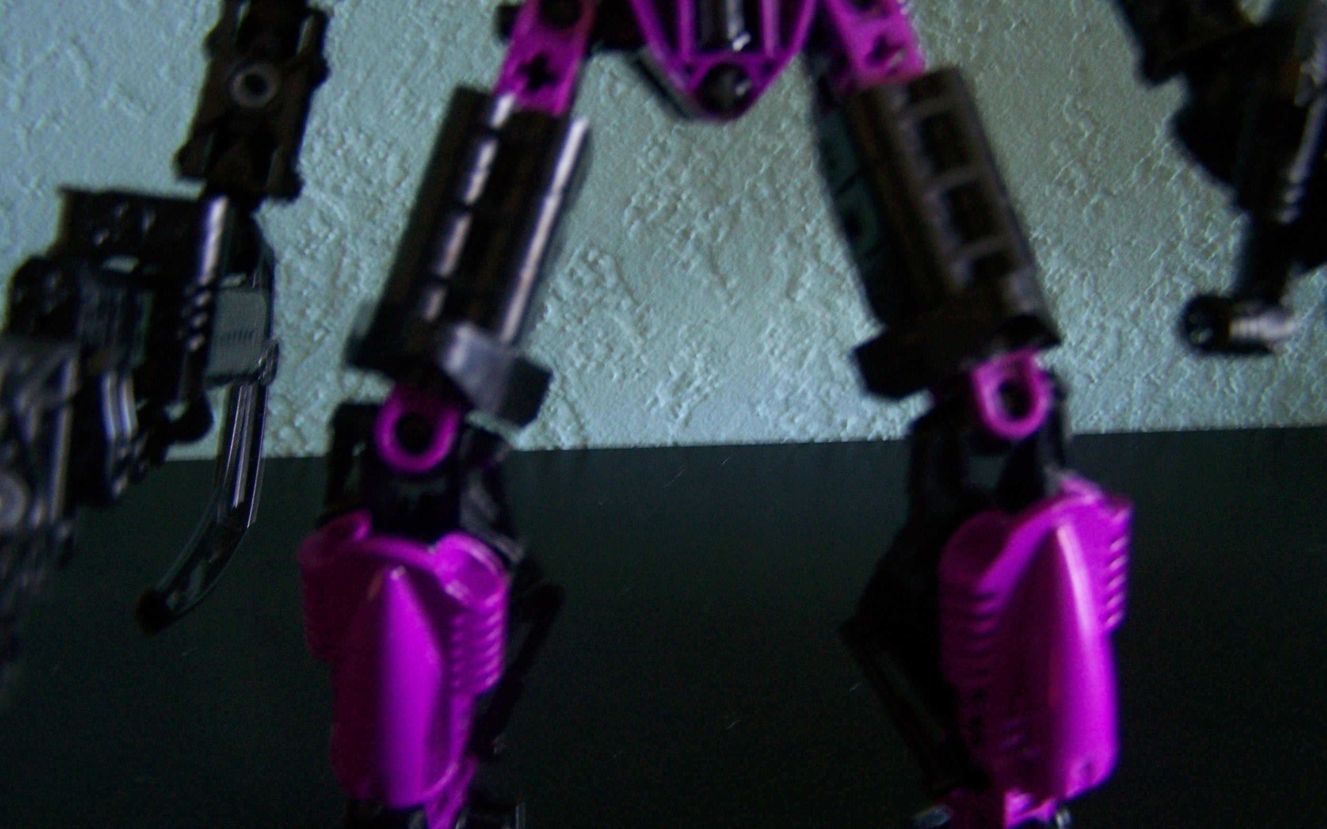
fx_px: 1483
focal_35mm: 41
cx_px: 674
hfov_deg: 48.2
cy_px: 414
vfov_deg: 31.2
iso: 160
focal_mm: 6.3
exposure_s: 1/8
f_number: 2.8
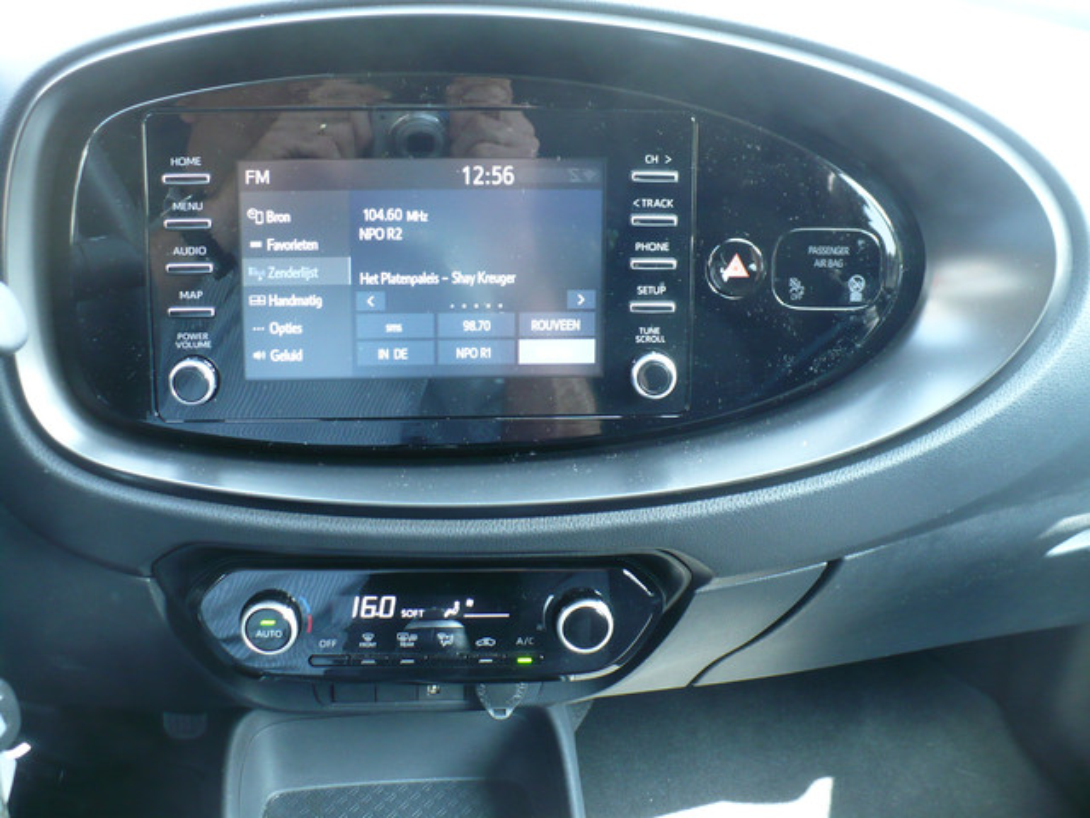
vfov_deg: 38.7
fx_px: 1165
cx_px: 545
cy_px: 409
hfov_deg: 50.1
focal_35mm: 37
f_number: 2.8
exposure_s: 1/15
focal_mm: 6.1
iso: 200
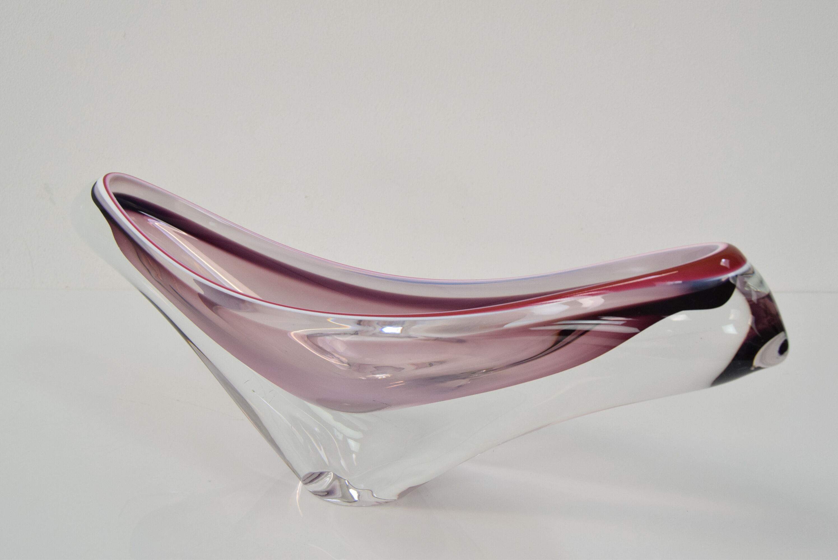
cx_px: 419
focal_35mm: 33
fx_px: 769
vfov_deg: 40.0
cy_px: 280
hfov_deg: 57.2
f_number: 8
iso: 1600
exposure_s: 1/250
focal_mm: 22
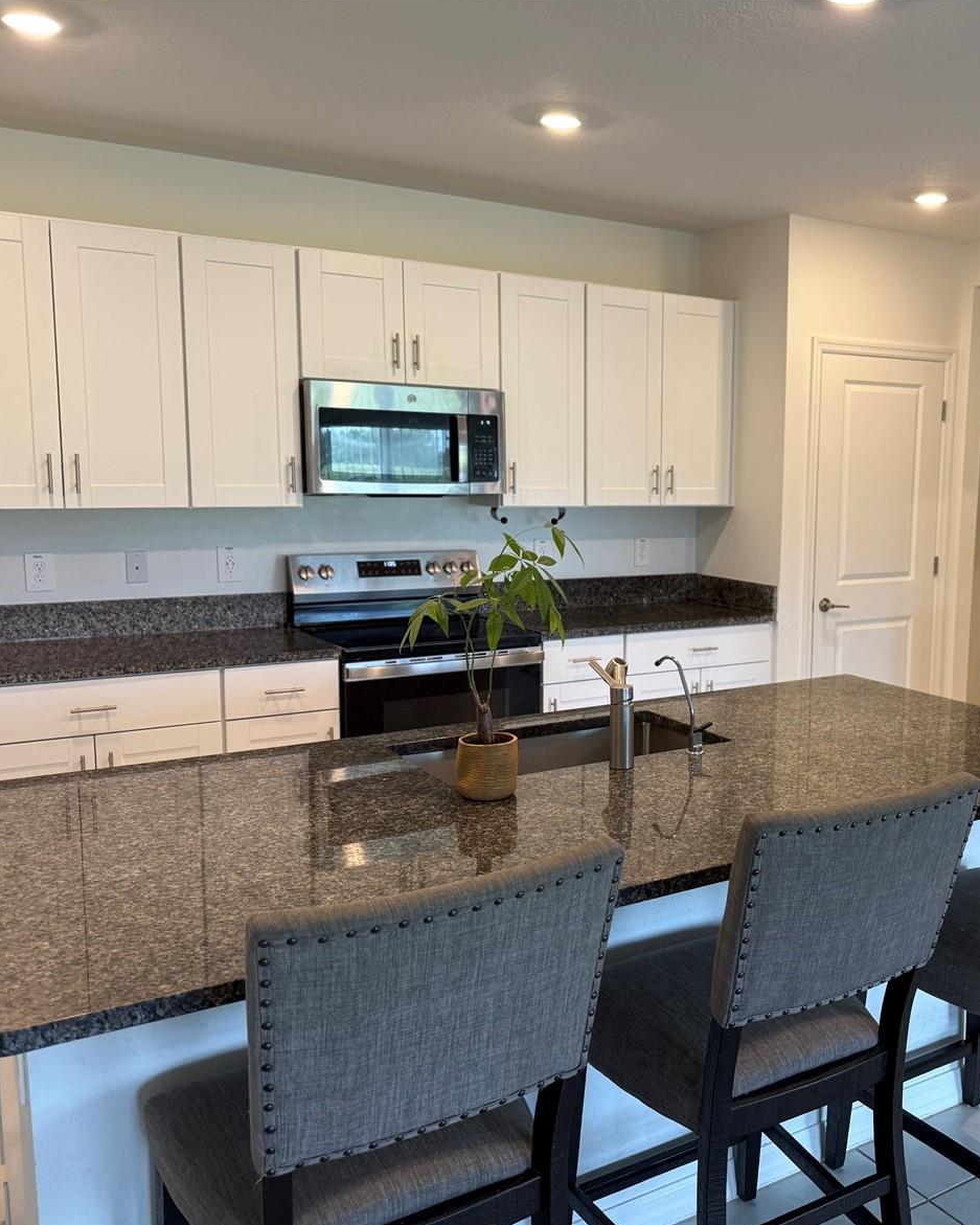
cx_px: 719
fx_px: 1160
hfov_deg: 44.5
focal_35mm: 32
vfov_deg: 55.7
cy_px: 621
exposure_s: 1/120
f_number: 1.78
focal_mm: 6.76
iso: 160
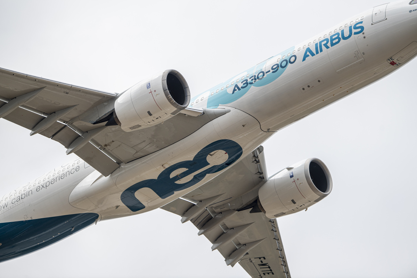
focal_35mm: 500
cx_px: 208
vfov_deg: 2.7
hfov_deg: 4.1
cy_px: 139
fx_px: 5791
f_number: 5
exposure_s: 1/1250
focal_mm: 500
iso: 280
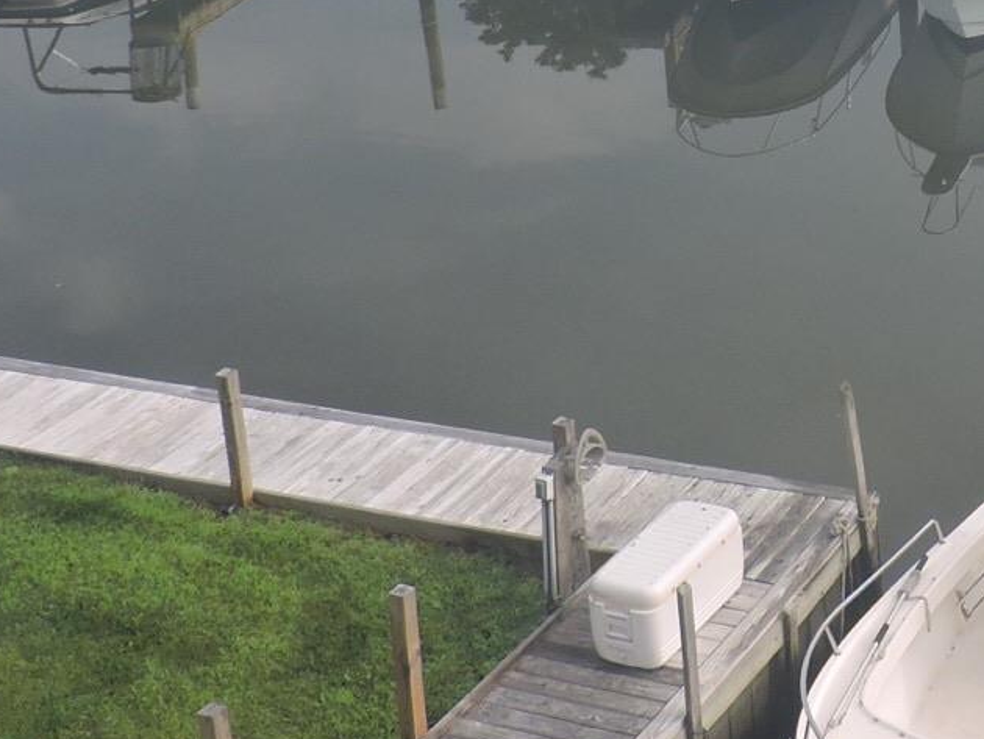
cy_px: -116
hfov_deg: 23.8
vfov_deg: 18.1
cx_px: 1003
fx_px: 2218
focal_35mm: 78
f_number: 3
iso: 100
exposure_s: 1/800
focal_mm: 4.3
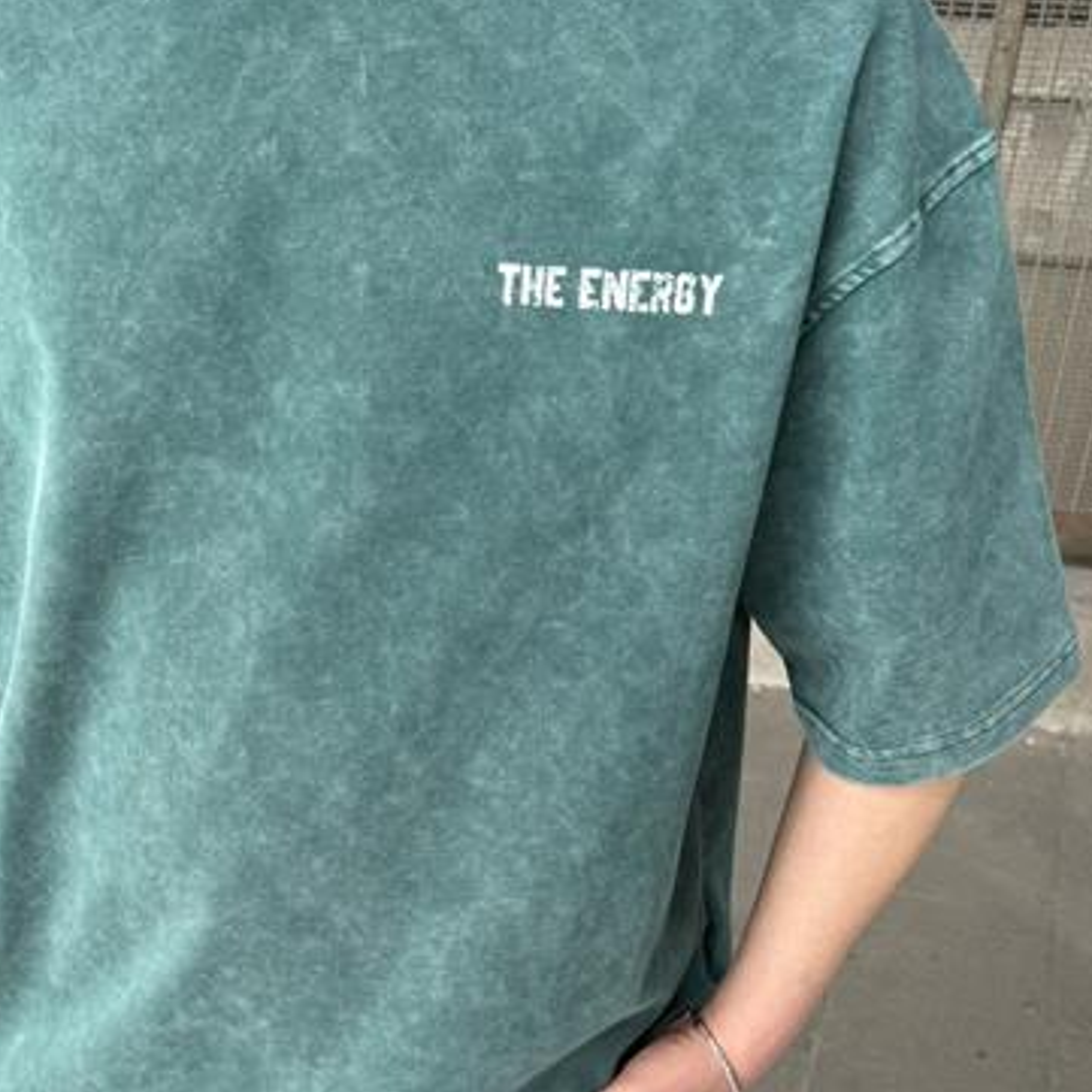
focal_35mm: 47
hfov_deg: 35.5
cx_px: 327
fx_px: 1677
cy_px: 901
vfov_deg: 34.7
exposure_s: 1/308
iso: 80
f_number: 1.78
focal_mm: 6.76
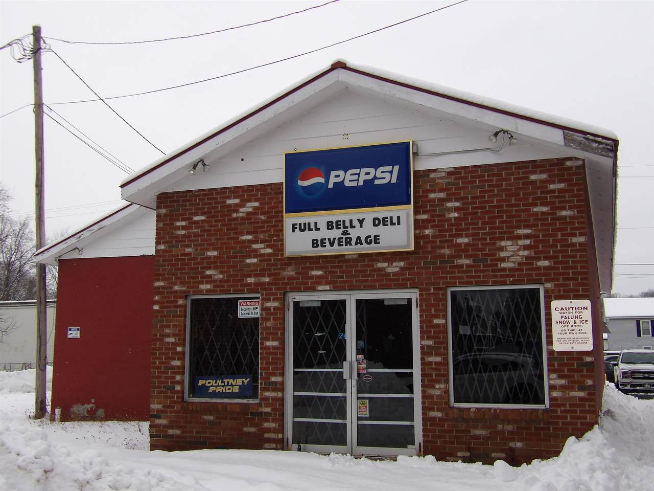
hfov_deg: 47.9
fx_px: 737
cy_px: 246
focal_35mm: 39
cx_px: 327
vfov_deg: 36.8
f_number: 3.7
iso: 100
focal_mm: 7
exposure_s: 1/363
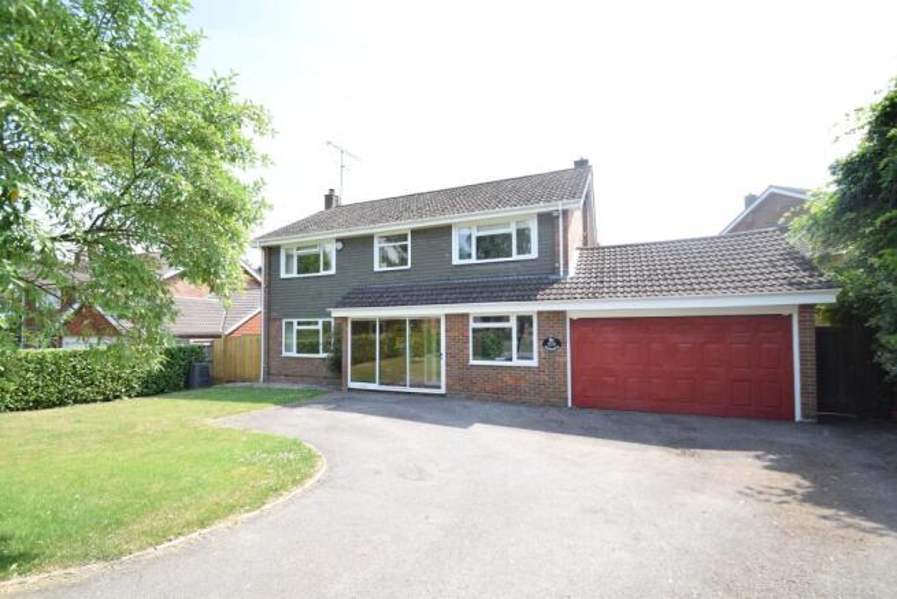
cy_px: 300
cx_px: 448
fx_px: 374
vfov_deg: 77.4
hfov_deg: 100.4
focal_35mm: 15
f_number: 8
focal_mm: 10
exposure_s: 1/250
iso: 220
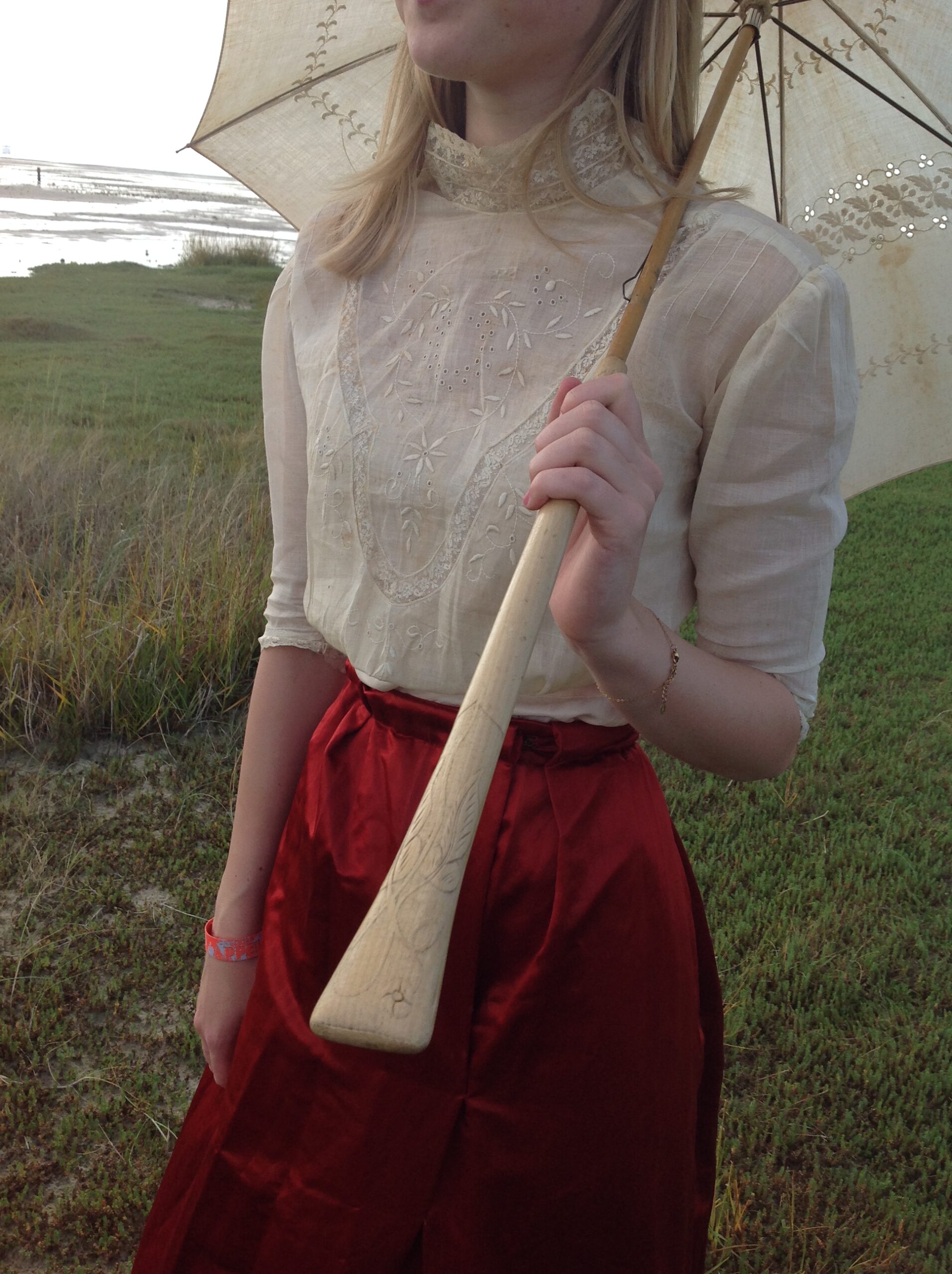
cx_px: 476
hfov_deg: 40.6
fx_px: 1287
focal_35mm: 35
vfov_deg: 52.7
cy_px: 637
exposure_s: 1/1008
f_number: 2.4
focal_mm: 4.28
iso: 50
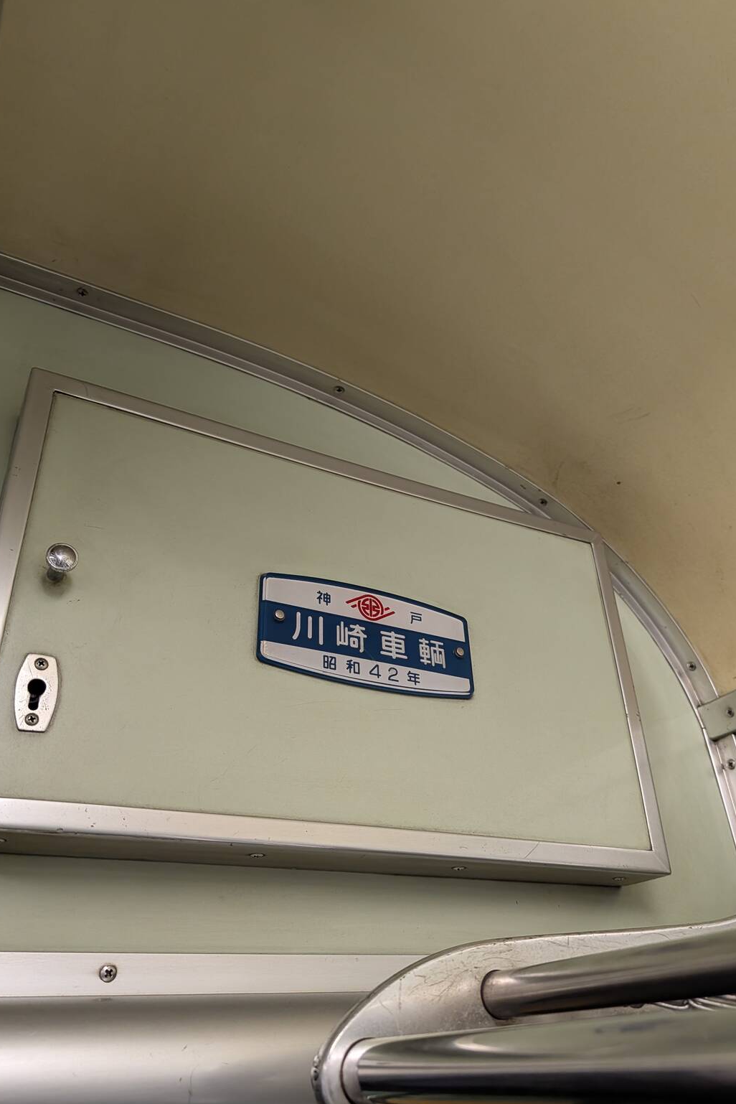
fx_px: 797
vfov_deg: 69.4
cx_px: 390
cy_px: 561
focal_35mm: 26
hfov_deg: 49.5
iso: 396
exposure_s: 1/120
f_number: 1.68
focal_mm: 6.9
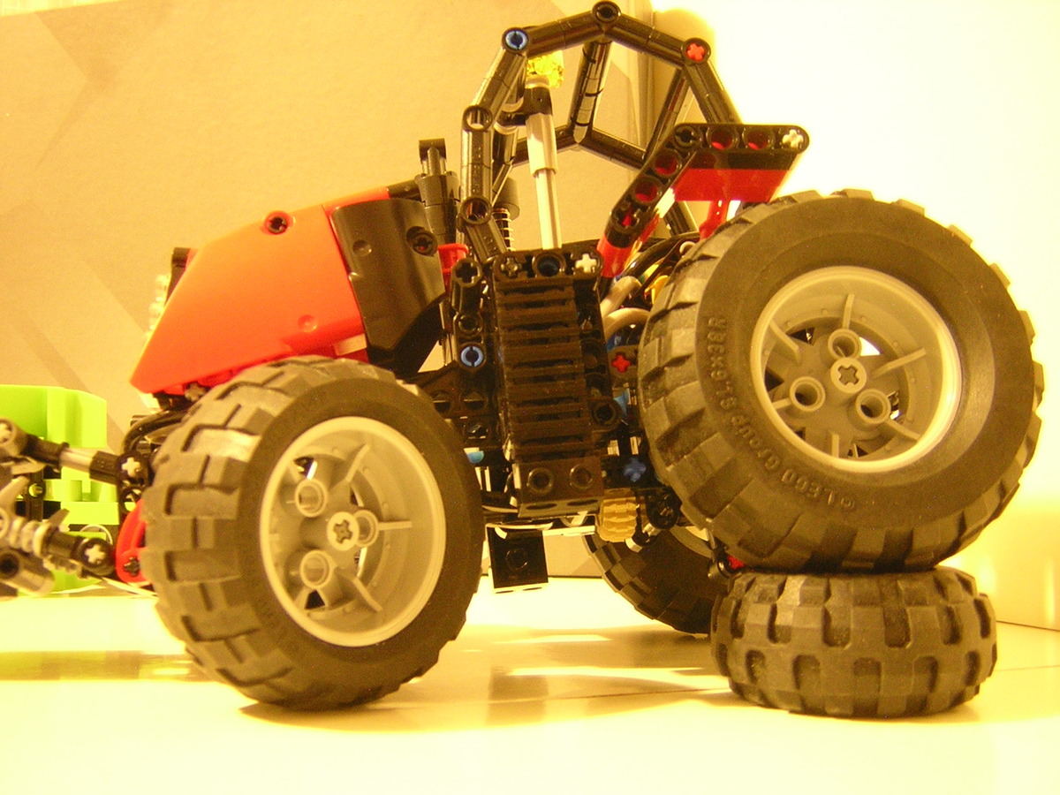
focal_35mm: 36
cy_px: 398
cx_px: 530
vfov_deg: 39.7
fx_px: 1102
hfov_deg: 51.4
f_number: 2.6
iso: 400
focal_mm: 4.7
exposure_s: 1
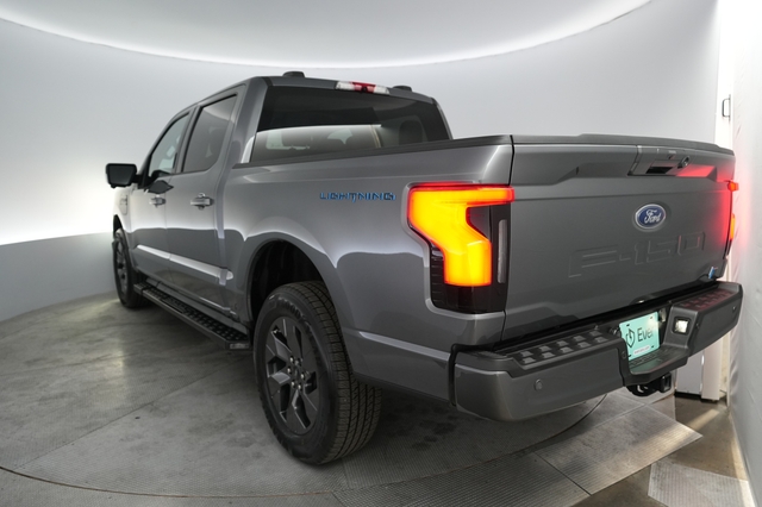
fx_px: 508
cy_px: 254
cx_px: 381
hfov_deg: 73.8
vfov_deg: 53.1
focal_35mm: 24
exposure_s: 1/160
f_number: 3.2
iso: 1600
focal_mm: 24
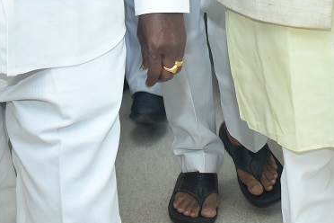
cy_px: -127
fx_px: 1308
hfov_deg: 14.4
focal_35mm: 141
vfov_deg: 9.4
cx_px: 297
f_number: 8
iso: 1250
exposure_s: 1/125
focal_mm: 38
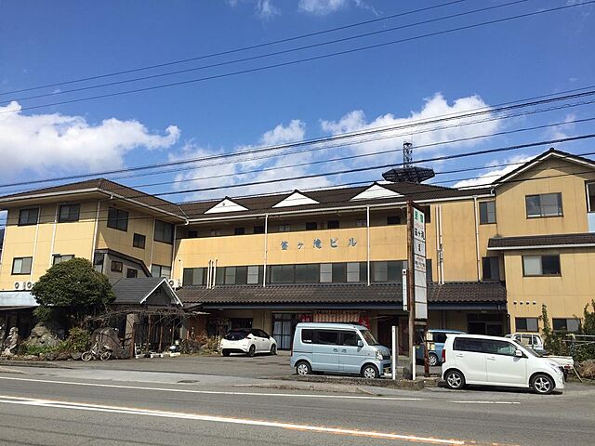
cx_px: 298
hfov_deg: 61.7
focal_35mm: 29
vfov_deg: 48.2
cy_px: 223
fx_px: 498
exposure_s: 1/2326
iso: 32
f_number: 2.2
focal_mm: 4.15
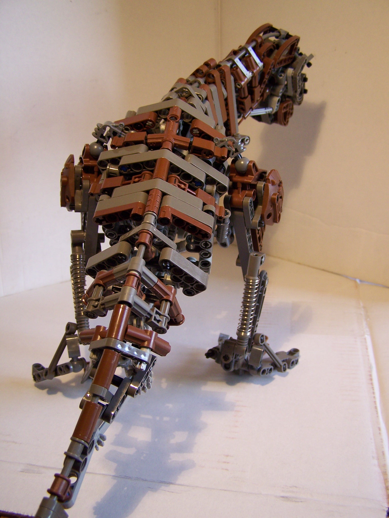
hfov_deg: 37.7
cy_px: 259
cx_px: 194
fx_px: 569
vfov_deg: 49.0
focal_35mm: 38
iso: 125
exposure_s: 1/30
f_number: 2.8
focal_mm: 6.3
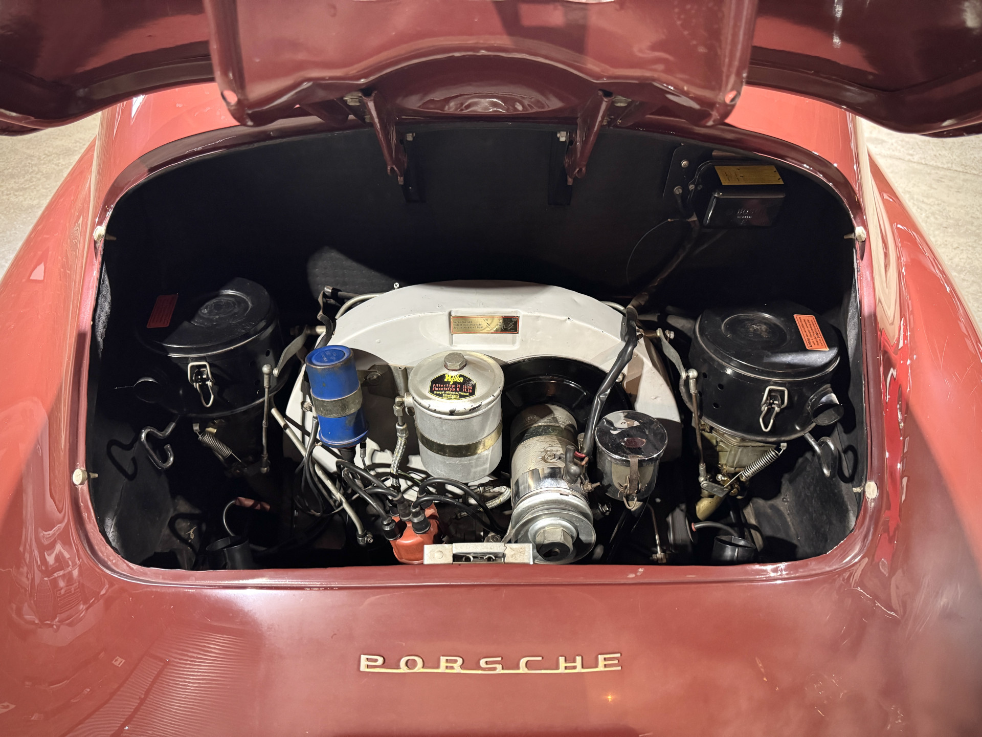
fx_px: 681
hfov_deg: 71.6
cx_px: 491
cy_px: 368
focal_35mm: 24
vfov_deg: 56.8
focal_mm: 6.76
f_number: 1.78
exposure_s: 1/33
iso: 800
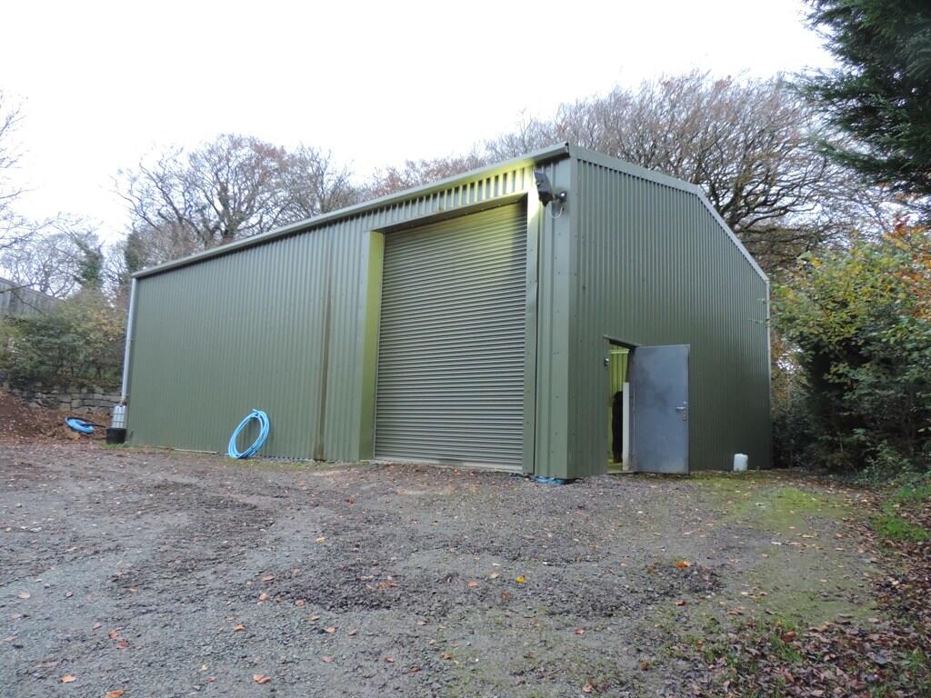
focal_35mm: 24
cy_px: 349
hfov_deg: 71.6
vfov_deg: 56.8
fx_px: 645
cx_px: 466
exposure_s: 1/30
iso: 280
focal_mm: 4.3
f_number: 3
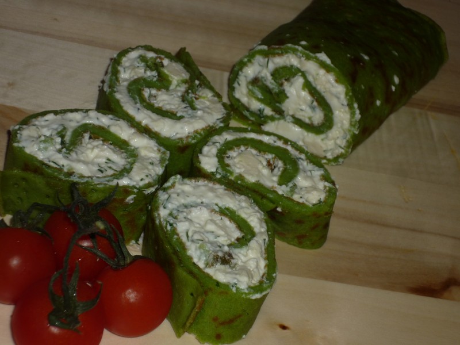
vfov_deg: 12.3
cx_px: 230
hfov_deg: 16.4
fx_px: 1595
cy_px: 172
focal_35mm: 120
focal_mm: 20.8
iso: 100
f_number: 5.8
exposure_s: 1/60
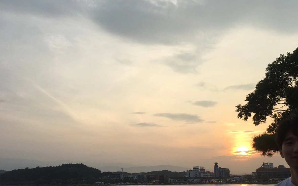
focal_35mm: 42
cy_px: 126
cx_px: 203
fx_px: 341
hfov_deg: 46.3
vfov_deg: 30.3
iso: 25
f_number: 2.2
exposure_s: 1/667
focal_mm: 4.15
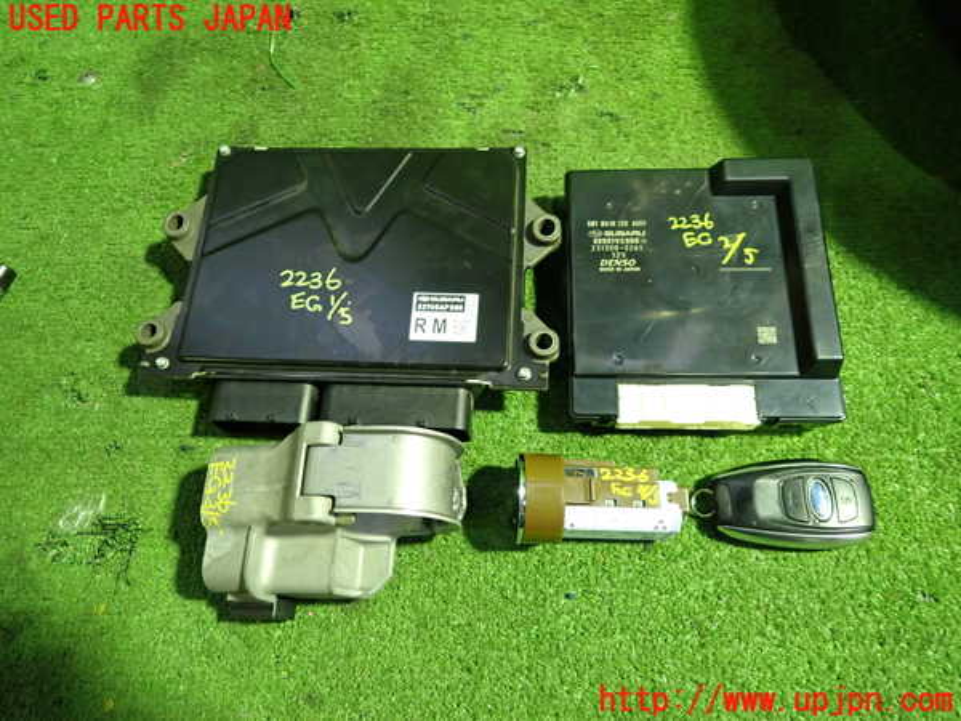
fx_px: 694
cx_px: 480
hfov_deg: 69.4
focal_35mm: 25
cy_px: 360
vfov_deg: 54.9
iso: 500
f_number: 2
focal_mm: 4.5
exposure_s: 1/30
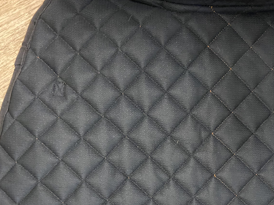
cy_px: 171
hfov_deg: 40.1
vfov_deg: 30.6
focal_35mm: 46
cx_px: 206
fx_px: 364
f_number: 1.8
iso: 800
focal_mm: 4.25
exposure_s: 1/25
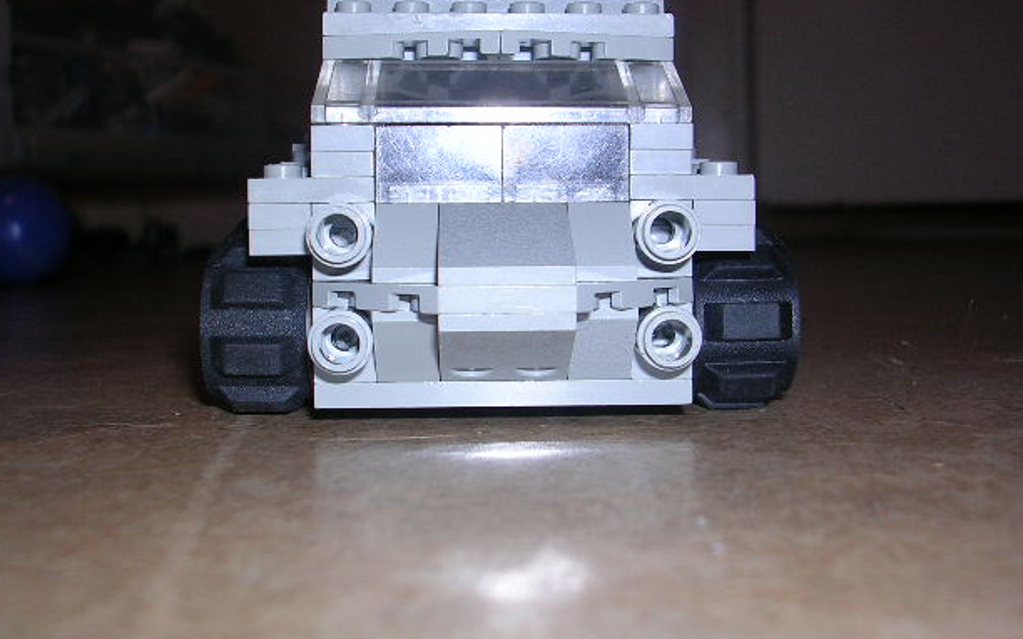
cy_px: 273
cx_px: 490
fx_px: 1421
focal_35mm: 51
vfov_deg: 25.3
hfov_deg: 39.6
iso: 50
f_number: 3
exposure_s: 1/60.1
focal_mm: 7.1
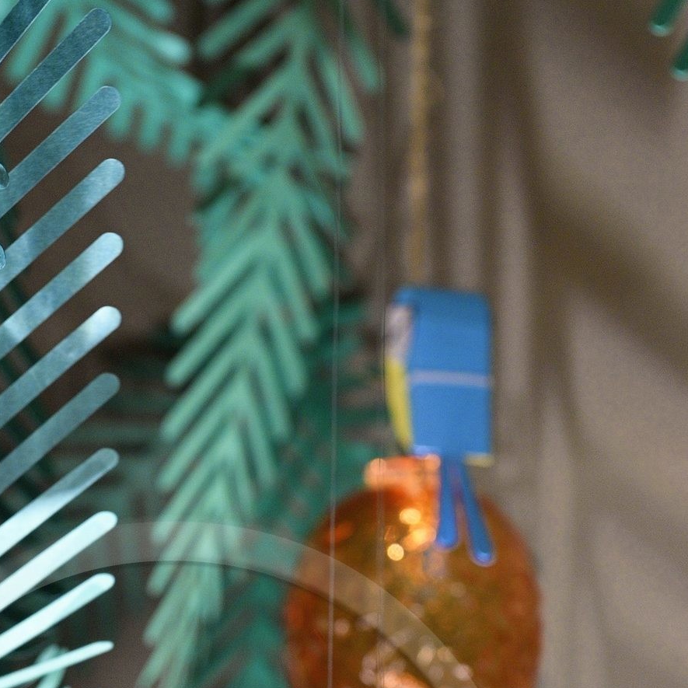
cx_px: 172
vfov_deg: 11.9
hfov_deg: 12.2
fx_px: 3216
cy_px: 885
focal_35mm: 143
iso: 1600
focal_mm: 62
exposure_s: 1/25
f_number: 7.1
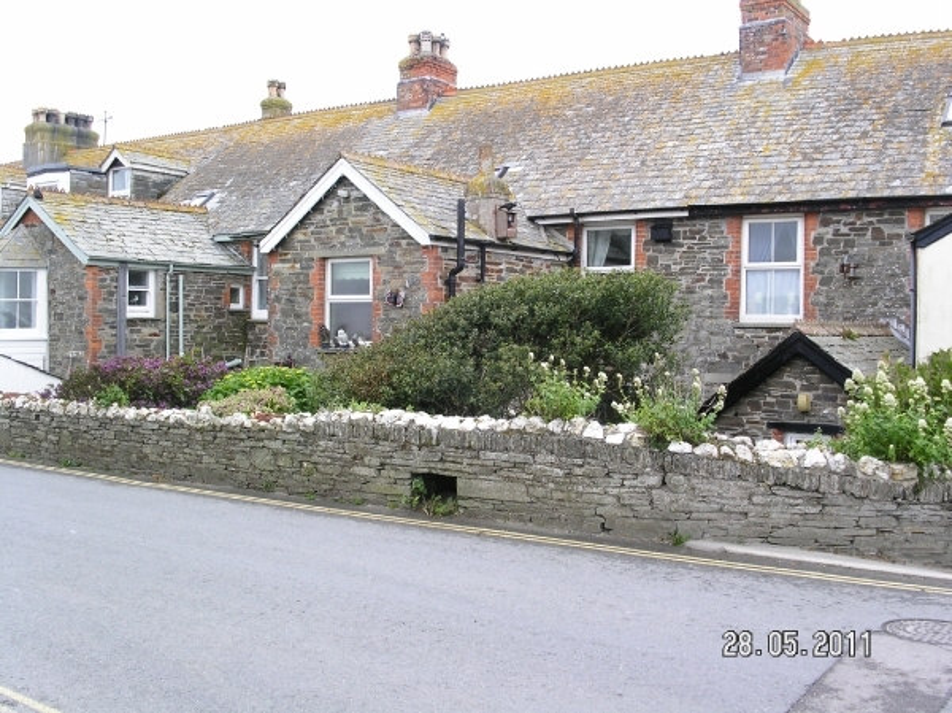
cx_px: 476
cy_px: 356
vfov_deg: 37.7
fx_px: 1044
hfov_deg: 49.0
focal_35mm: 38
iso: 100
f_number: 5.6
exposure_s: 1/90
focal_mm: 7.8
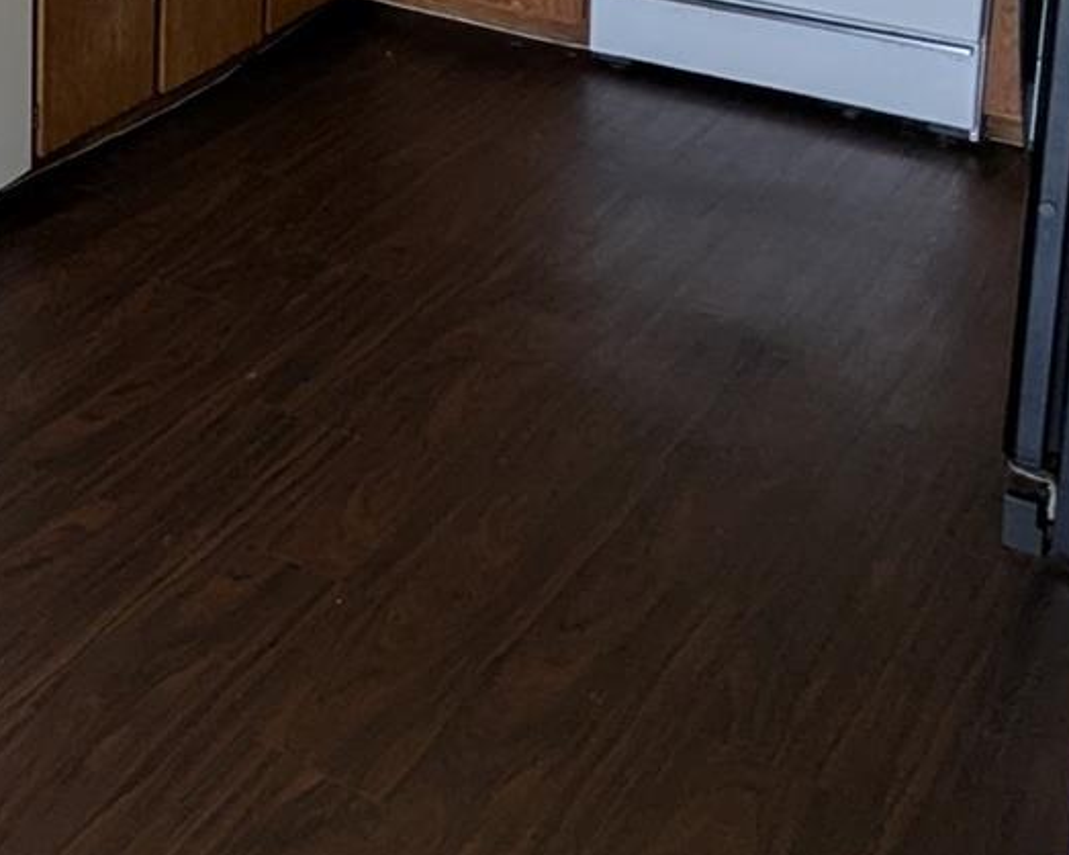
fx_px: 1929
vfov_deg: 21.8
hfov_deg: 27.0
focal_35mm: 61
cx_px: -249
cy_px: -342
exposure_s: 1/120
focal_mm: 2.35
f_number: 2.2
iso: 83
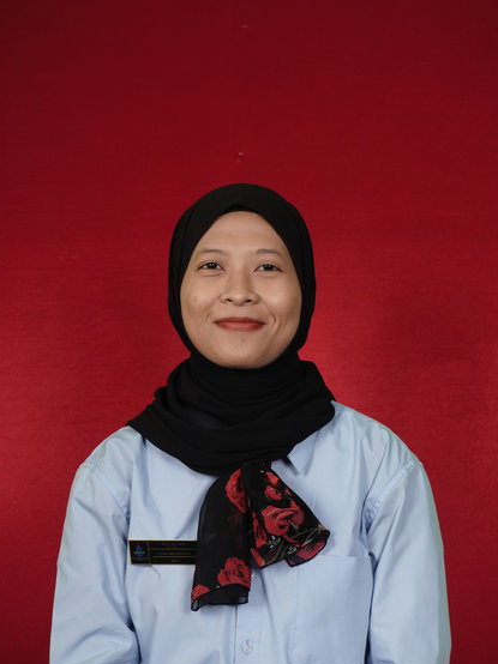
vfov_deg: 19.6
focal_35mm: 100
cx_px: 220
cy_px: 402
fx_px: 1920
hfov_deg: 14.8
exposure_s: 1/160
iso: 400
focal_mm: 50
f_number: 6.3
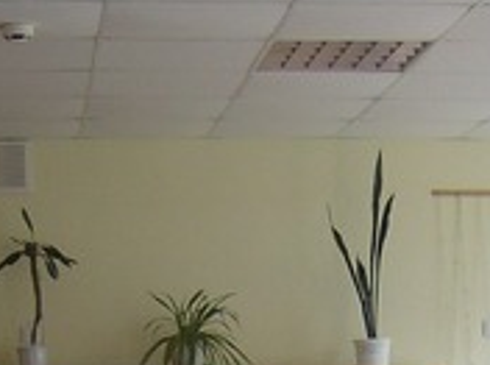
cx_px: 337
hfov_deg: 15.1
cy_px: 662
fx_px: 1849
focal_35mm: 131
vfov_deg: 10.6
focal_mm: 6
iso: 100
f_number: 2.8
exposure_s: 1/64.5
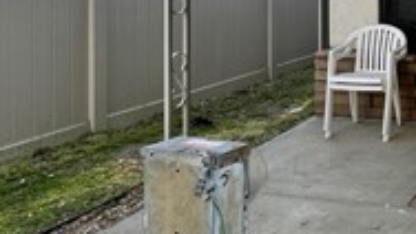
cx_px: 489
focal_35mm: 52
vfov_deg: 21.8
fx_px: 574
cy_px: -29
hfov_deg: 33.2
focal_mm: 2.22
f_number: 2.2
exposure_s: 1/257
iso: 40
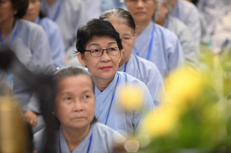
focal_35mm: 200
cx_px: 116
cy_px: 76
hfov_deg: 10.3
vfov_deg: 6.9
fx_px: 1282
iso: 2500
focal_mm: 200
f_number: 3.5
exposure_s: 1/125
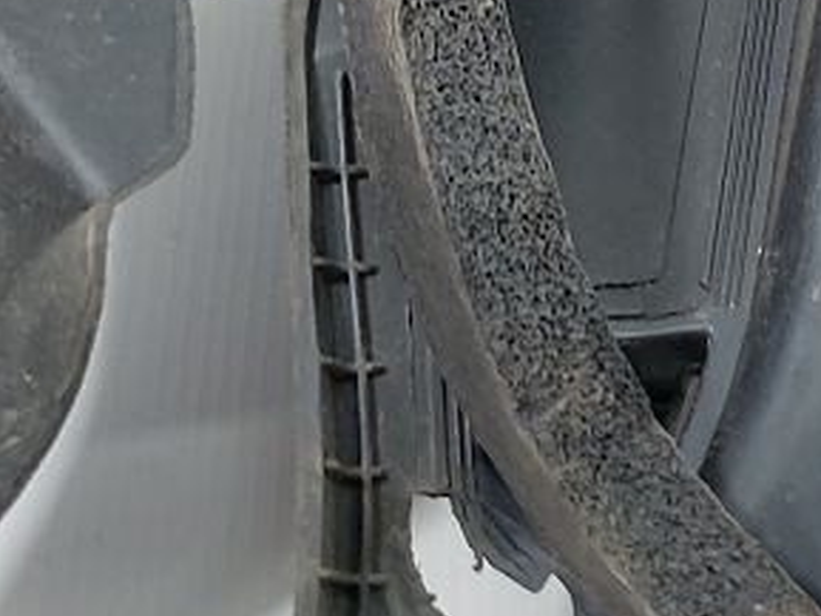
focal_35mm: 115
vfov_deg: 12.5
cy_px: -156
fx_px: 2729
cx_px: 1464
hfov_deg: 15.0
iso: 80
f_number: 1.8
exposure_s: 1/50
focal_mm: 5.23
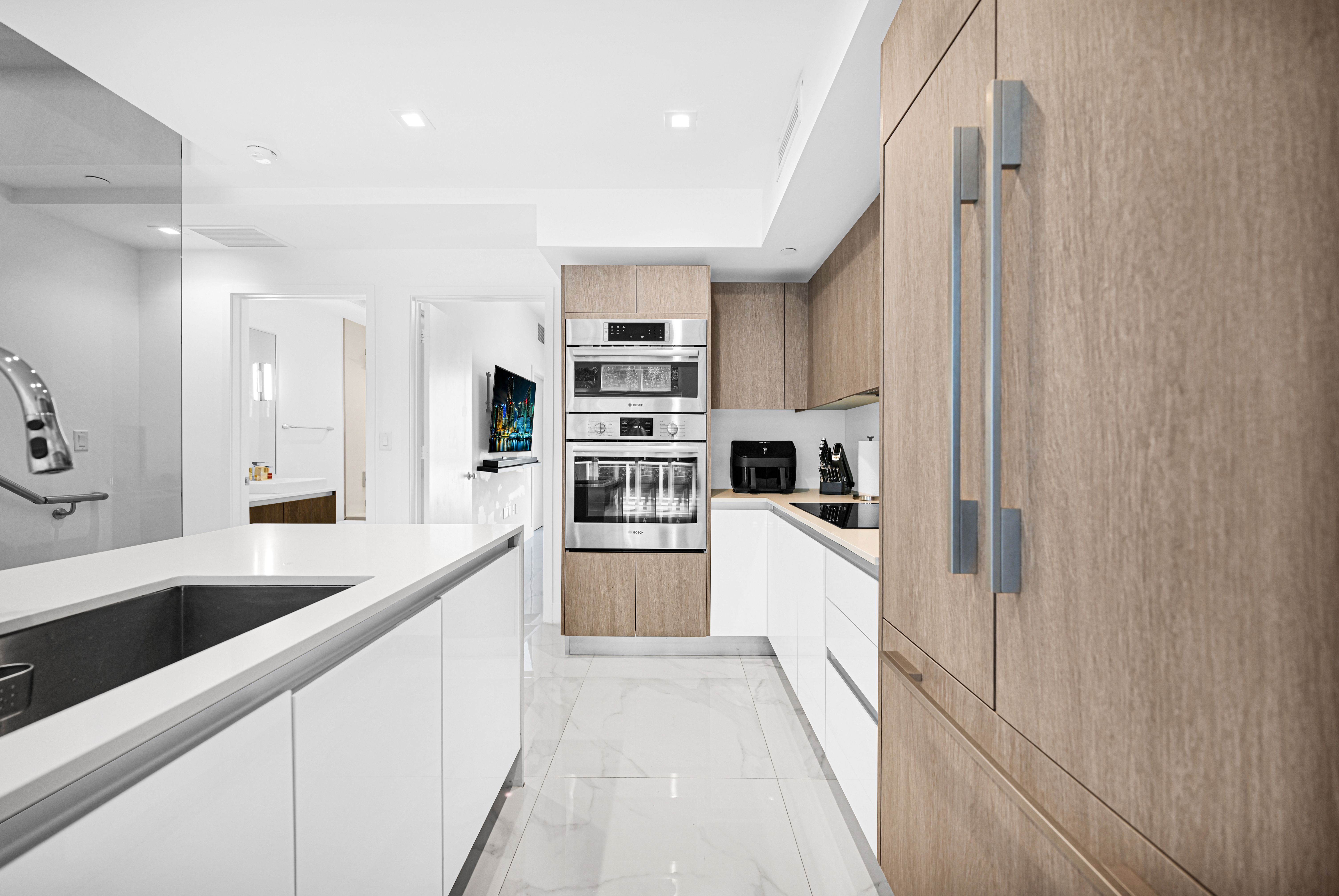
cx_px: 670
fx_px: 521
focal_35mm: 14
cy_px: 448
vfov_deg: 81.4
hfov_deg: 104.2
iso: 100
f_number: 4
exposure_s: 1/25
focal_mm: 14
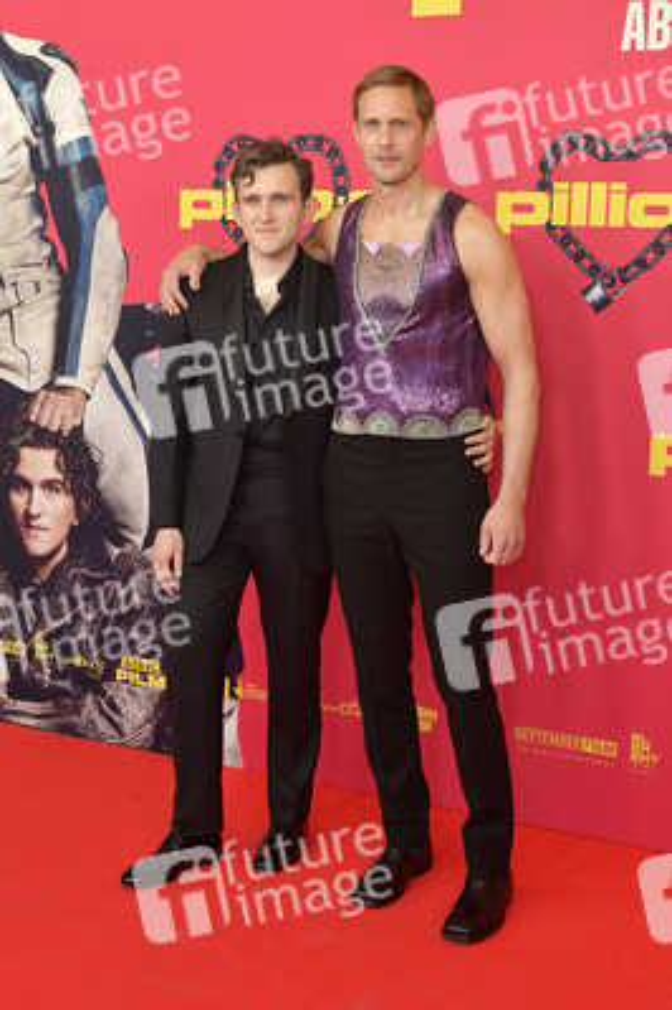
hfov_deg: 31.8
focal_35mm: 42
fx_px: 1178
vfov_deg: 46.4
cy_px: 505
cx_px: 336
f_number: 8
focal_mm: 42
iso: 1000
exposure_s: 1/250
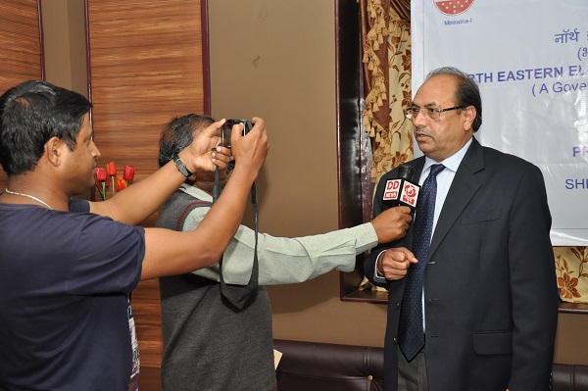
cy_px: 196
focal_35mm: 52
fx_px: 857
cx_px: 294
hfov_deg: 37.9
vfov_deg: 25.7
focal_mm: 35
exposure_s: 1/160
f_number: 5.6
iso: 800
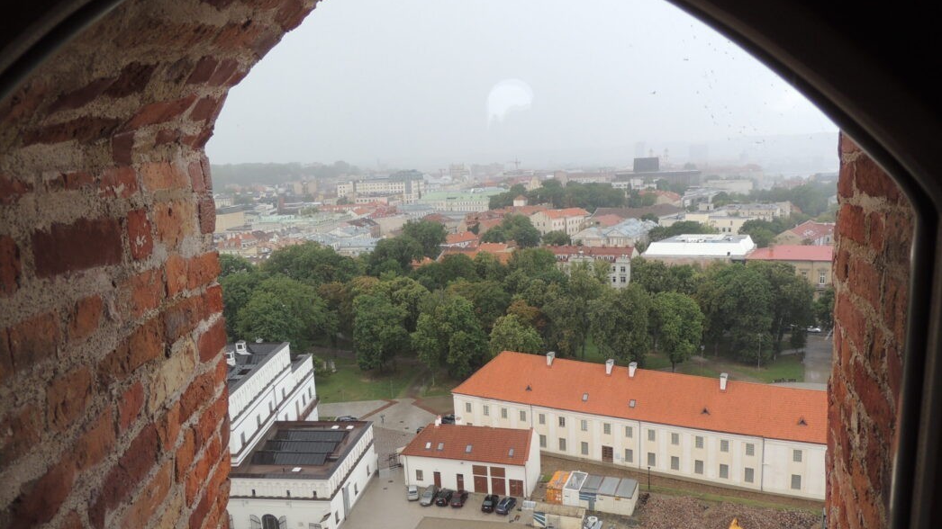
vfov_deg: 42.8
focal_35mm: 27
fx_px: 674
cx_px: 457
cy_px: 303
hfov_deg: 69.9
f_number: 3
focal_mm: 4.3
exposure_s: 1/200
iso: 100
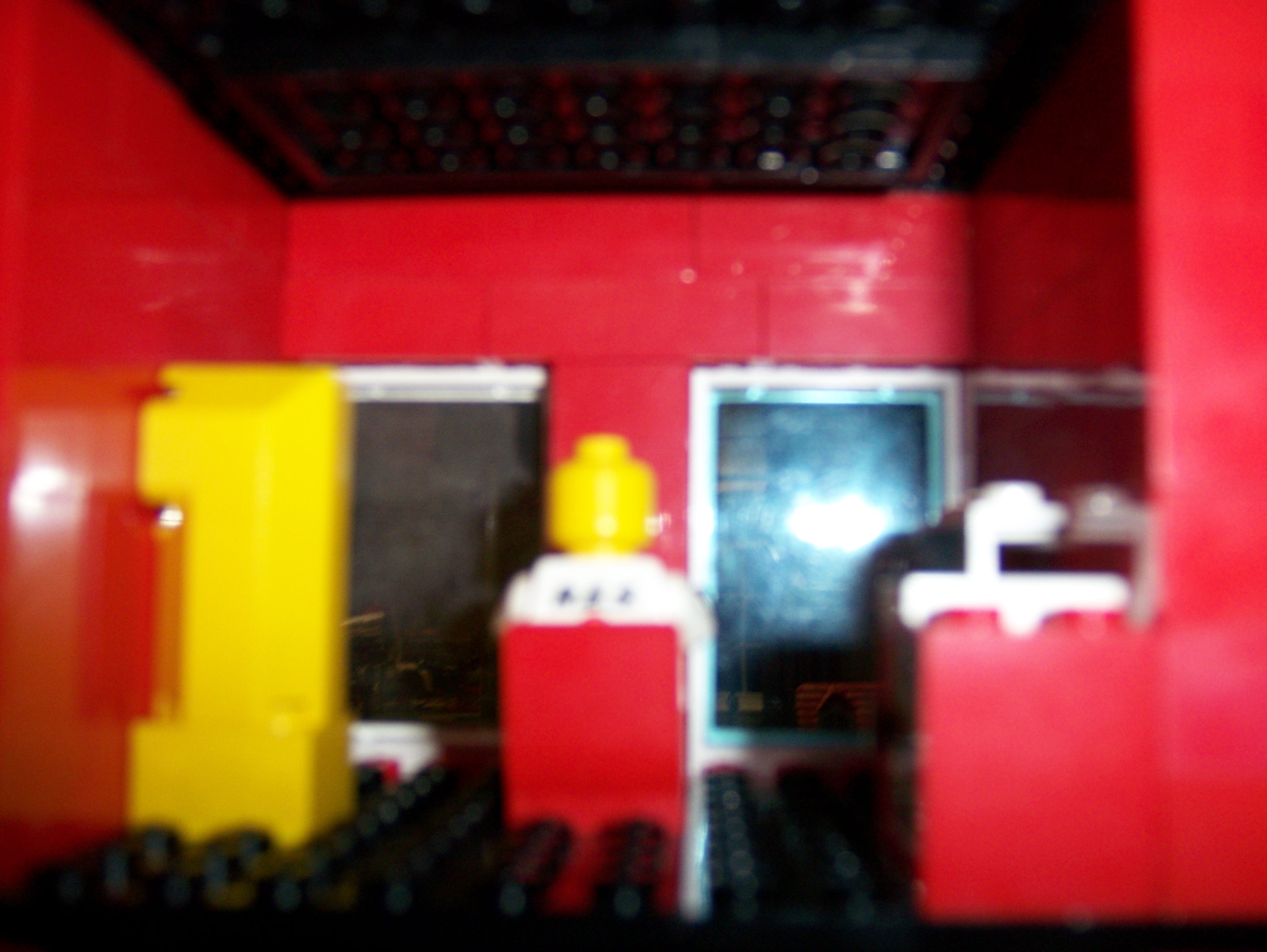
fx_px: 1319
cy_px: 476
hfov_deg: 51.3
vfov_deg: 39.7
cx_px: 634
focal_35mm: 36
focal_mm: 6
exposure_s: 1/60
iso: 125
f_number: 2.8
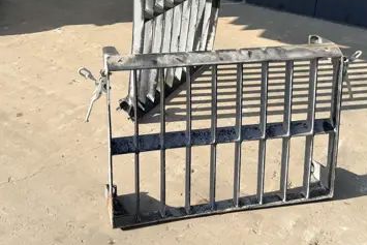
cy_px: 24
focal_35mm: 45
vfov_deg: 28.7
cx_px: 165
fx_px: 459
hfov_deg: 43.5
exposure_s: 1/2053
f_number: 1.78
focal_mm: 6.76
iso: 80
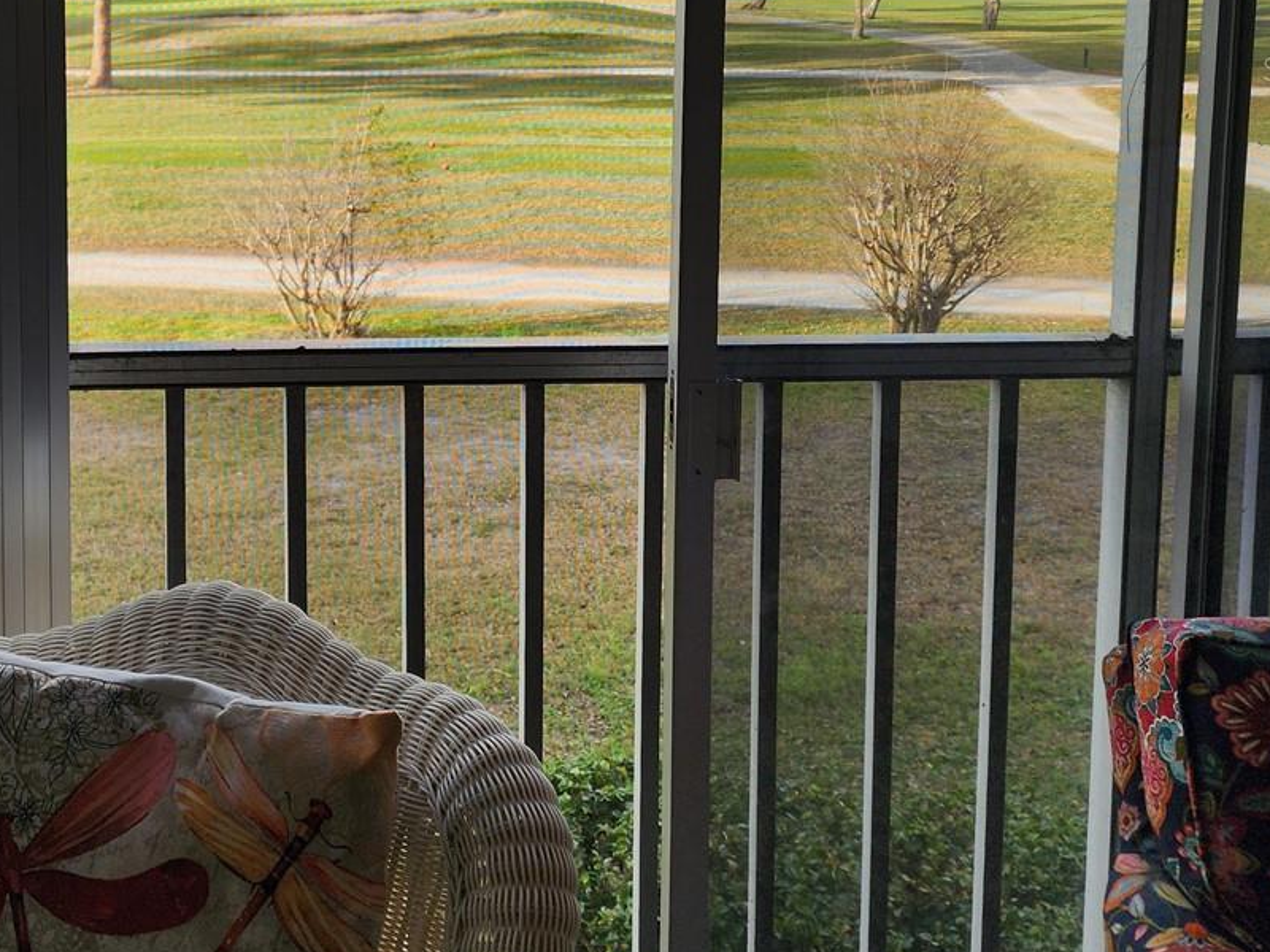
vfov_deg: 30.0
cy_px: 68
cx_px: 143
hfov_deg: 38.6
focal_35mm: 46
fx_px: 1688
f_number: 1.8
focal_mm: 6.4
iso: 12
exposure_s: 1/237
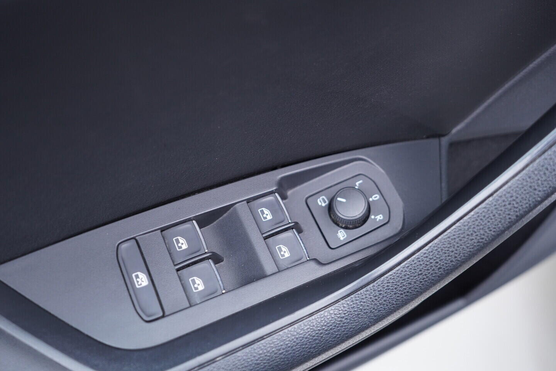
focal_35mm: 36
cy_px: 186
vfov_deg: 36.9
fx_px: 556
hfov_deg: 53.1
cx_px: 278
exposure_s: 1/40
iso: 400
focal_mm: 24
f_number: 2.8
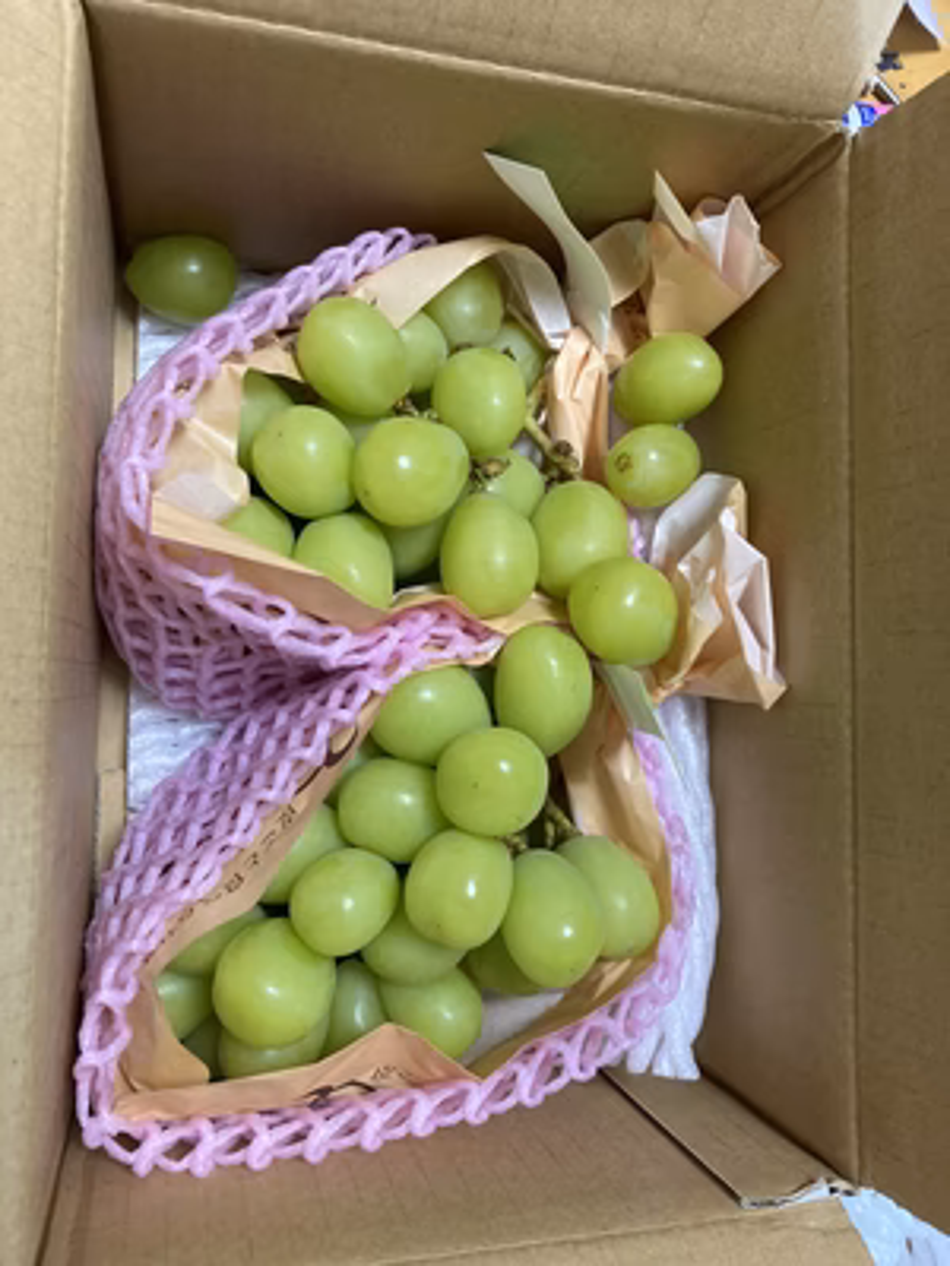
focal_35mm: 28
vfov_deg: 63.4
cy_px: 633
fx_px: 1025
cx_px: 475
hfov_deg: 49.7
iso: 125
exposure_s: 1/50
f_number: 1.8
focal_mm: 3.99
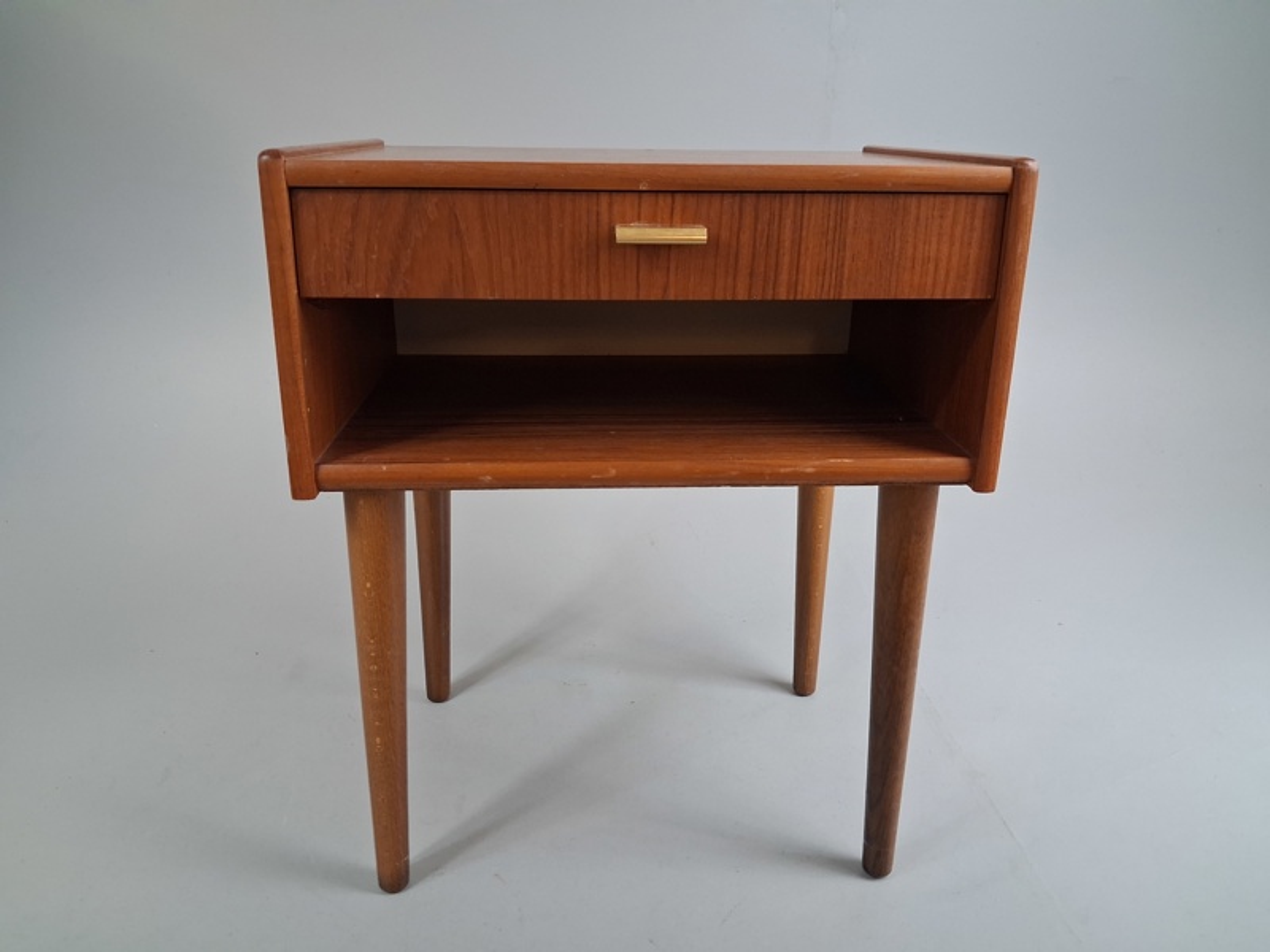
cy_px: 476
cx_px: 635
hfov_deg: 65.3
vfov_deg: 51.4
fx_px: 991
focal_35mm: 27
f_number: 1.8
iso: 320
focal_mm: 4
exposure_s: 1/50
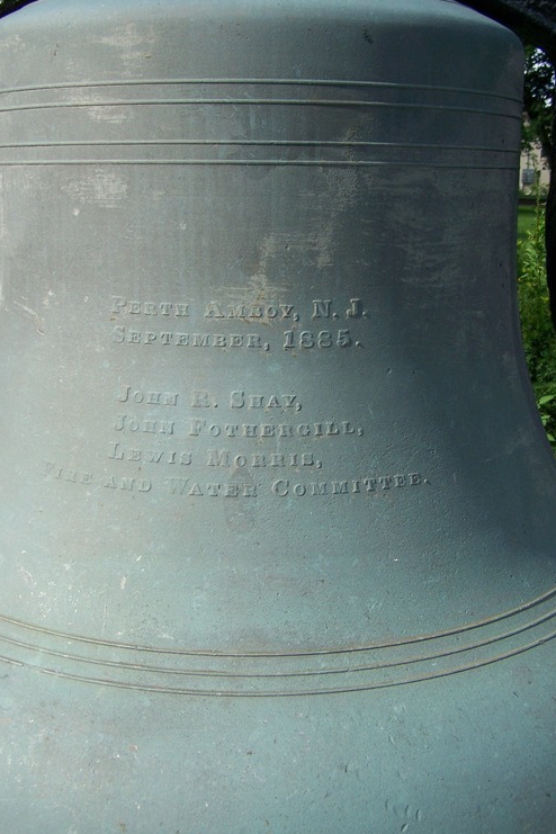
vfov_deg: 46.4
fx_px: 973
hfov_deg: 31.9
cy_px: 419
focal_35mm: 42
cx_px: 256
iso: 80
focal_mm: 6.7
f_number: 2.8
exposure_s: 1/800
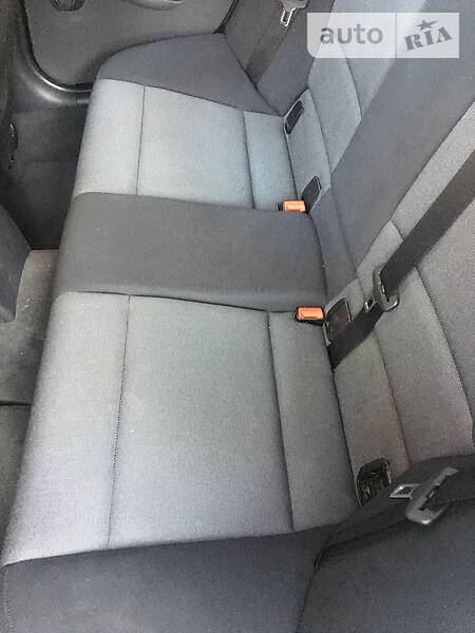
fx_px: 531
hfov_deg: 48.2
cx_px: 238
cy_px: 316
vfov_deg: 61.7
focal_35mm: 29
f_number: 2.2
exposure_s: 1/17
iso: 320
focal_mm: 4.2
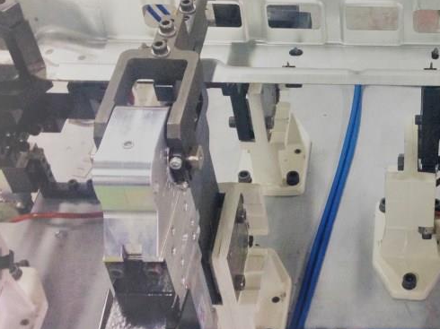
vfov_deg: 21.3
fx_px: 877
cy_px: 139
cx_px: 440
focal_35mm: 69
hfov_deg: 26.7
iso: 160
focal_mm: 4.12
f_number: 2.4
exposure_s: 1/20
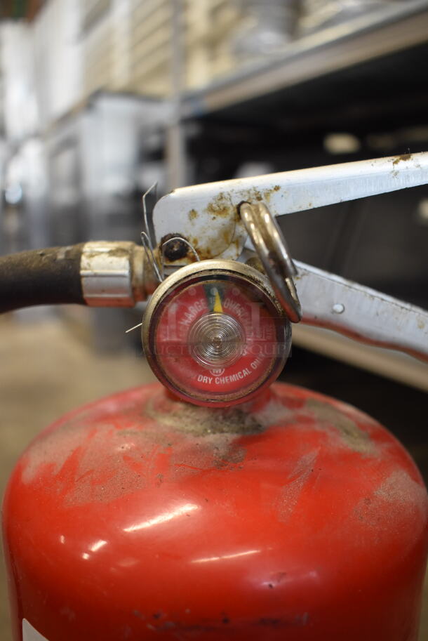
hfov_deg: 43.7
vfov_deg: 61.9
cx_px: 214
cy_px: 320
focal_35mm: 30
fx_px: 534
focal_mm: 20
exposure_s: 1/60
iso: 1400
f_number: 4
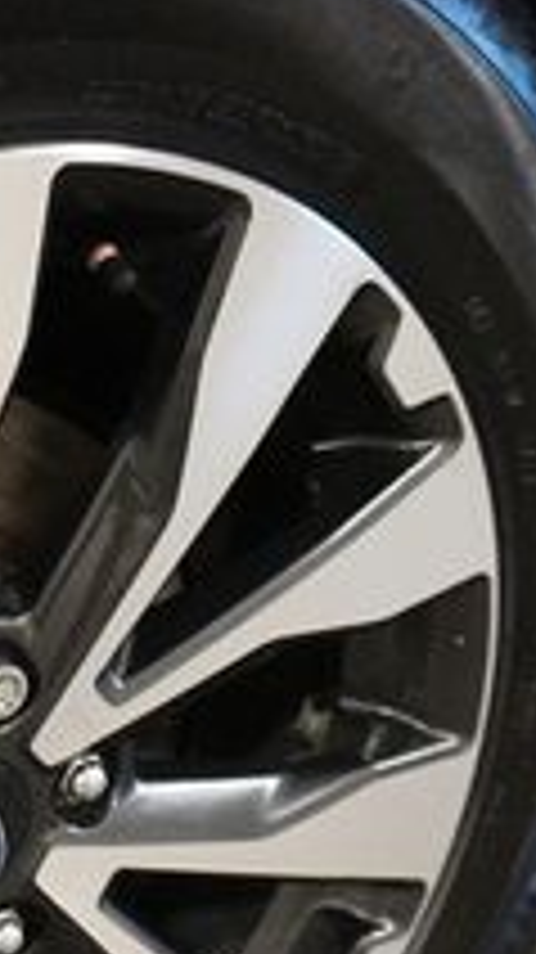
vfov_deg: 27.7
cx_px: -77
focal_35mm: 76
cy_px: 644
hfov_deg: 15.4
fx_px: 1923
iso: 6400
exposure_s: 1/125
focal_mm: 16
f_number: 3.5
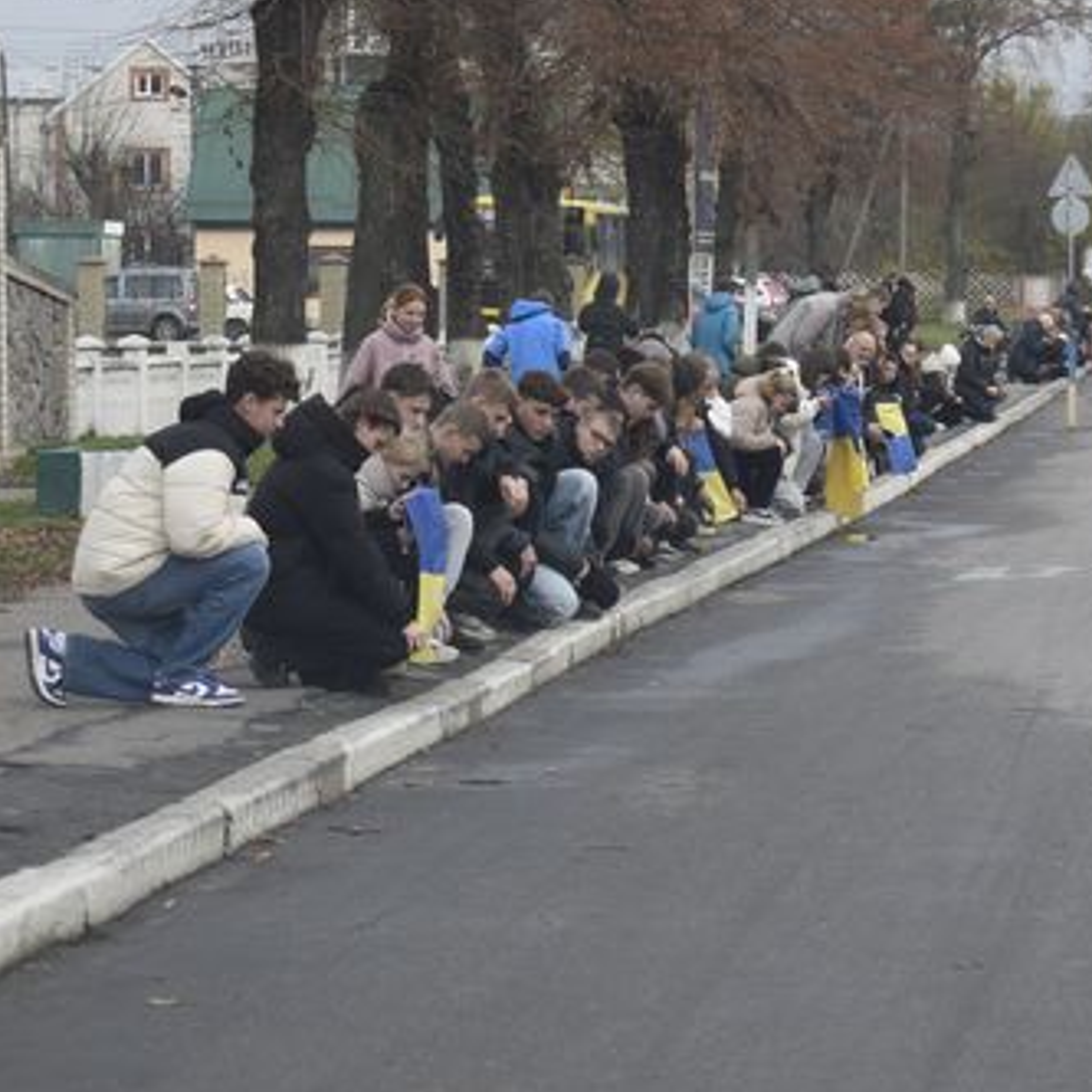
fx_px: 5638
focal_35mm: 158
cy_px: 431
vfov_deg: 11.1
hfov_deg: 11.0
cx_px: 849
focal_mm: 55
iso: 400
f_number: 7.1
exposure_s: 1/200
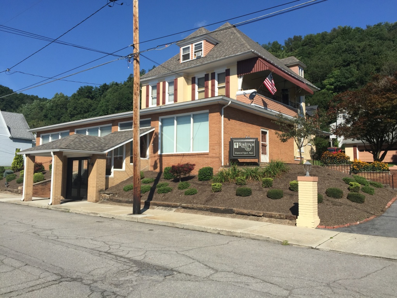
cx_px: 198
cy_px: 149
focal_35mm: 29
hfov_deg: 61.7
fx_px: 333
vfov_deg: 48.2
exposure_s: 1/2326
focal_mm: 4.15
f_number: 2.2
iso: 32
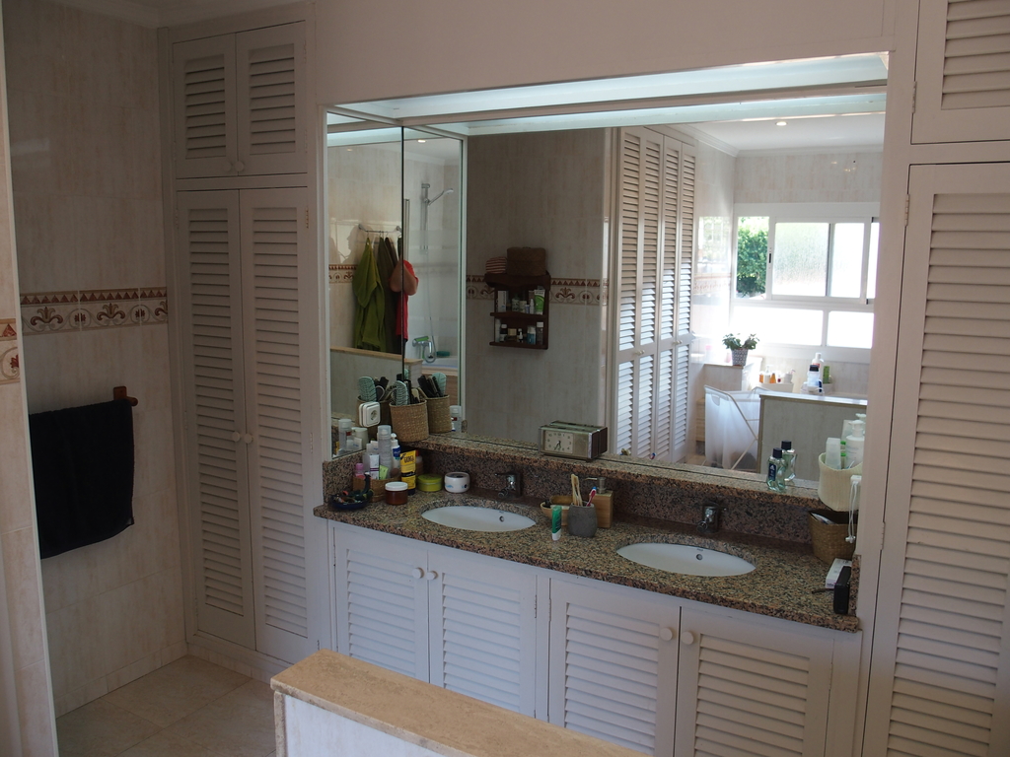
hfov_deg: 63.4
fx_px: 817
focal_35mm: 28
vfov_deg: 49.7
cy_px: 378
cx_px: 505
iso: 100
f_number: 2.8
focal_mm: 6
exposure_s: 1/60
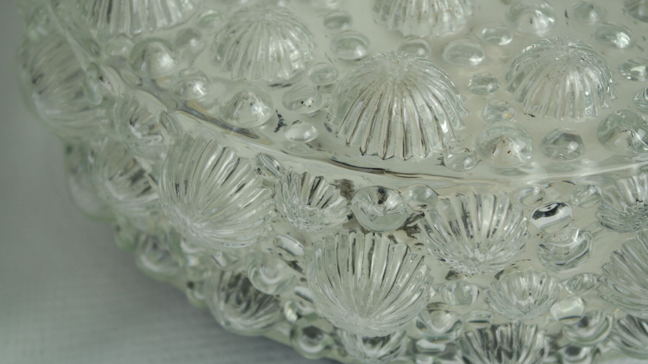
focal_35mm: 73
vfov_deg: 16.5
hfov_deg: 29.0
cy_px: 146
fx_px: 1254
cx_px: 322
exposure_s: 1/30
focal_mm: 45
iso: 200
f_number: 6.3
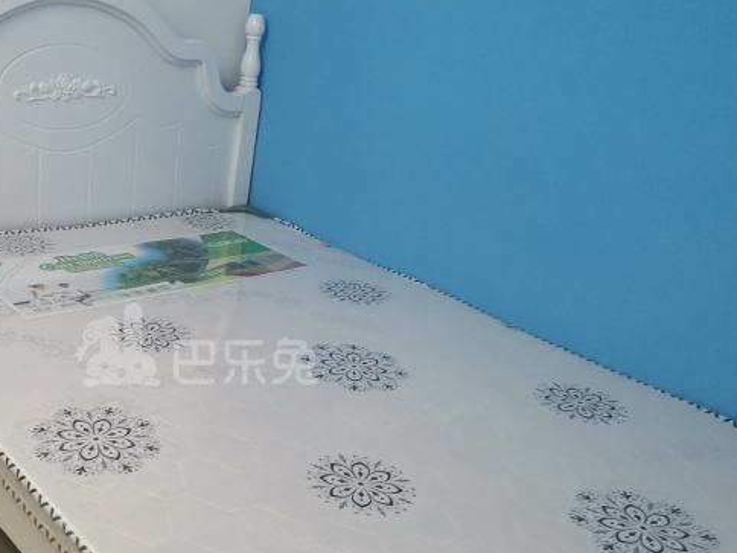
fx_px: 916
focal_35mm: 43
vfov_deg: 33.4
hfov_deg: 42.7
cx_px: 196
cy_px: 346
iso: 400
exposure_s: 1/50
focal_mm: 4.75
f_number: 1.8
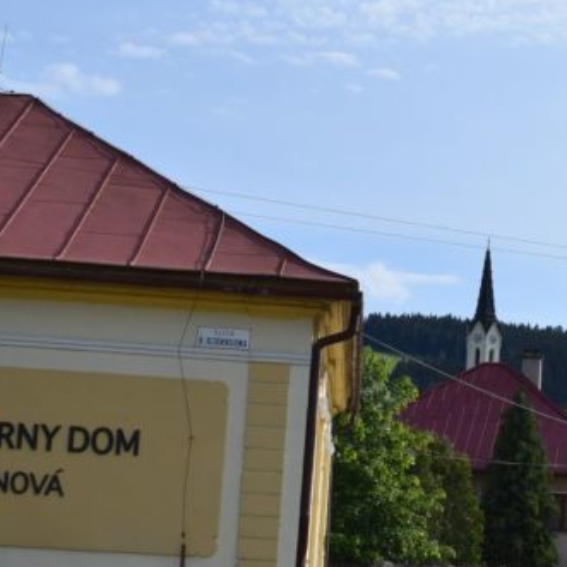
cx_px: 495
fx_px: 1316
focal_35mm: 71
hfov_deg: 23.7
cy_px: 445
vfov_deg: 24.0
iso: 200
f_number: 10
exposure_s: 1/400
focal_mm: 18
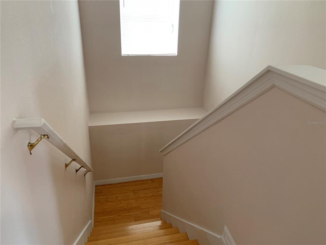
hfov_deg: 67.3
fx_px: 245
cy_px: 122
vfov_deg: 53.1
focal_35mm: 26
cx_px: 163
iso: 200
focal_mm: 4.25
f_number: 1.8
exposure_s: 1/60
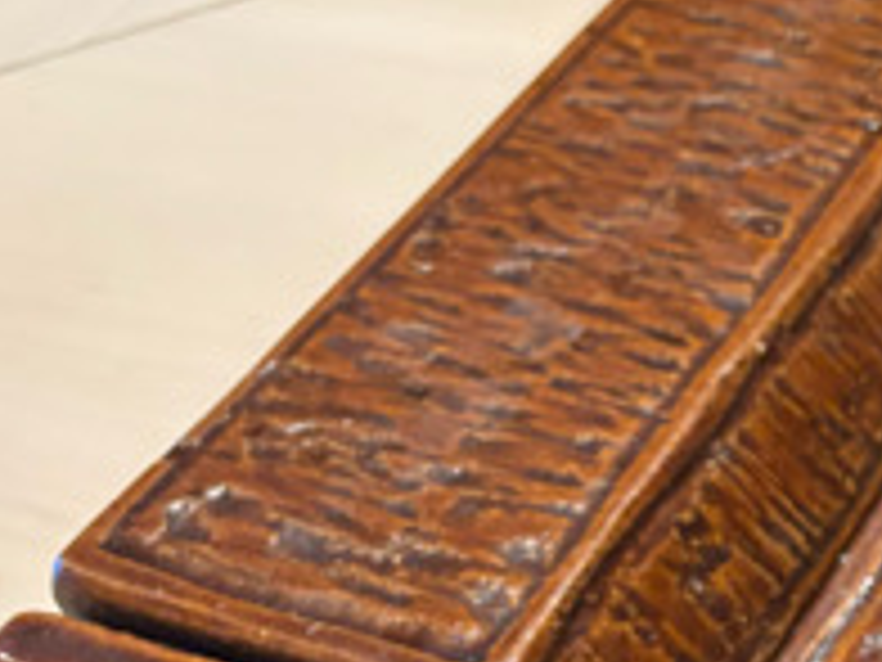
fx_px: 2166
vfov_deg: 17.4
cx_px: 1395
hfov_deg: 19.5
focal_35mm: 85
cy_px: 383
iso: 640
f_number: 1.6
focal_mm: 5.96
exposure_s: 1/40
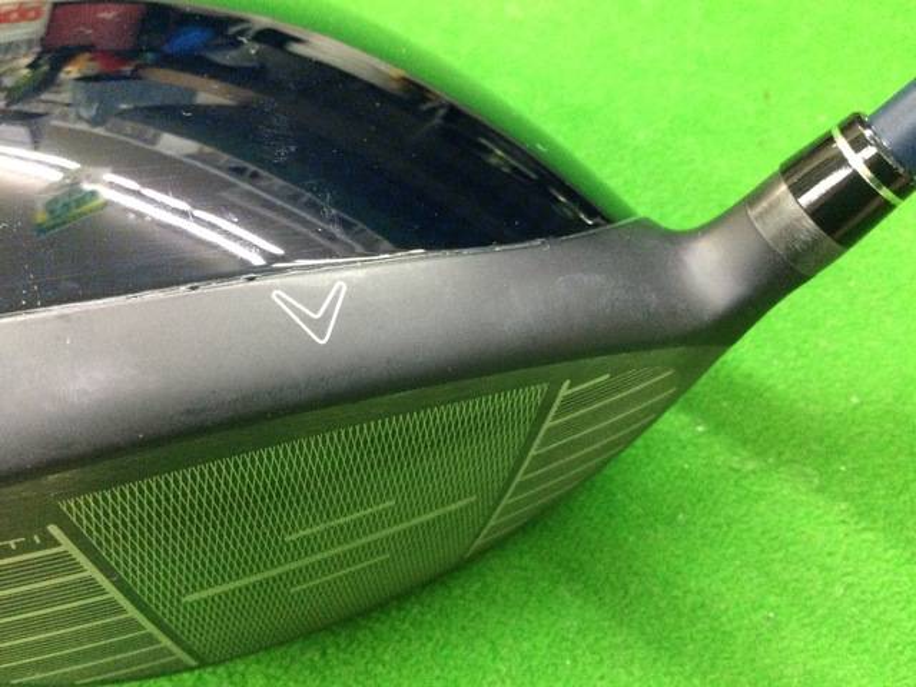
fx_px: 820
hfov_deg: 58.4
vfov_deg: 45.4
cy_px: 344
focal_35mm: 31
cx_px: 458
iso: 200
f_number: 2.4
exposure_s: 1/15
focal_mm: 3.3
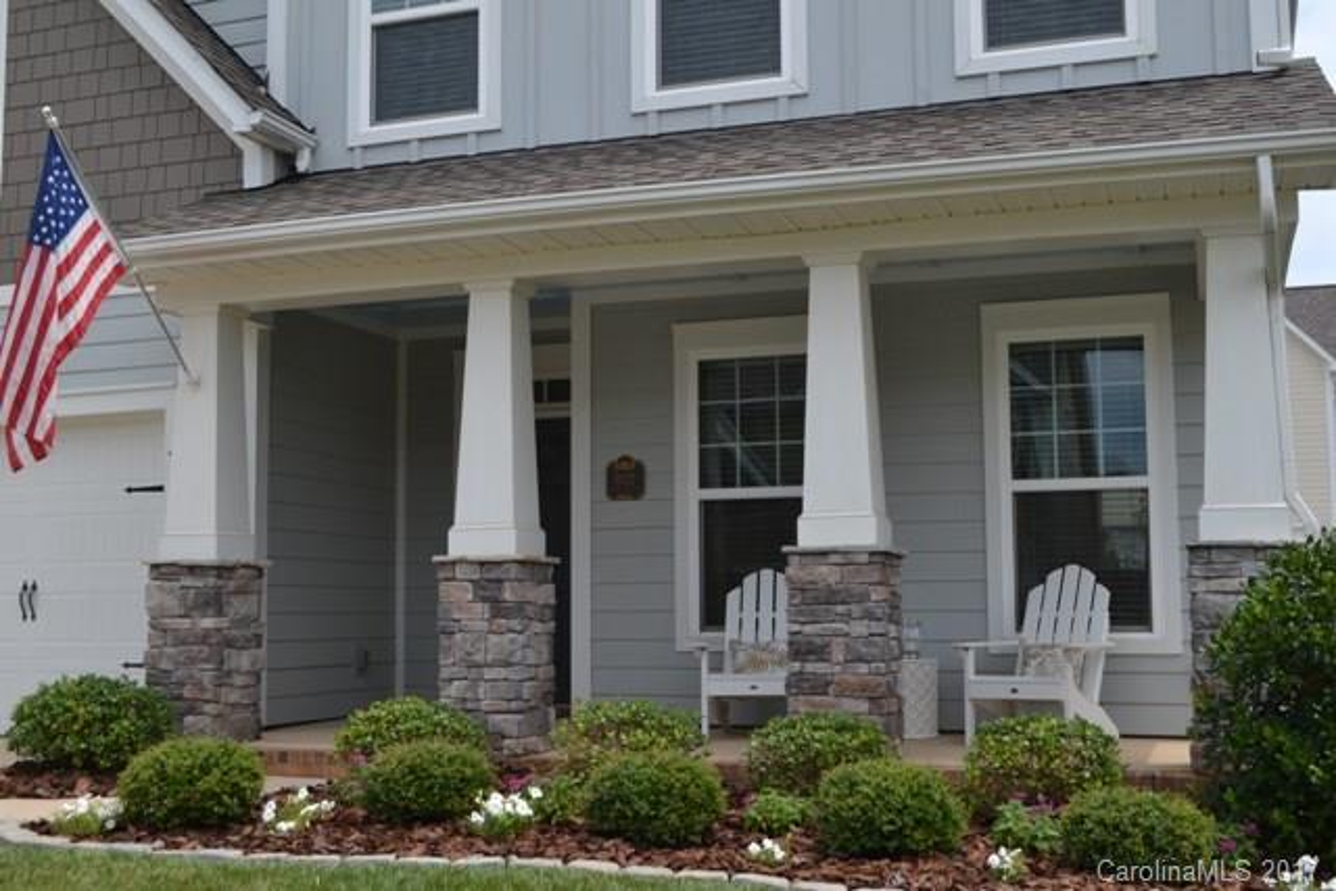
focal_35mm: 42
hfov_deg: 46.4
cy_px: 446
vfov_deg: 31.9
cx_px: 668
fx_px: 1559
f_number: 7.1
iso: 100
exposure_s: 1/200
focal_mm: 28
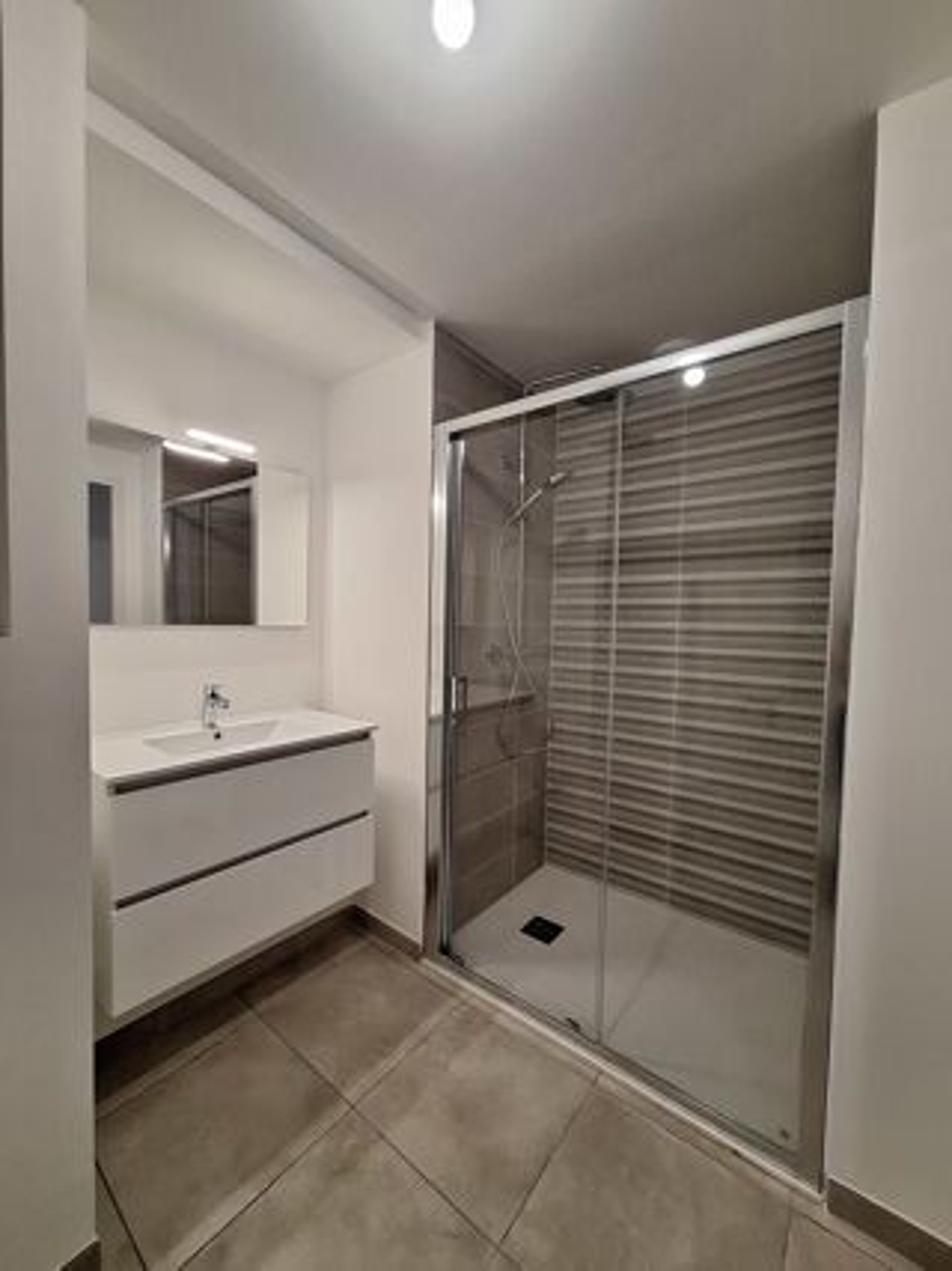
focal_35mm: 13
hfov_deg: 89.9
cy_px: 636
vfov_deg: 106.2
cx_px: 476
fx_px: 477
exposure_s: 1/50
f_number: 2.2
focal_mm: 1.74
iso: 160
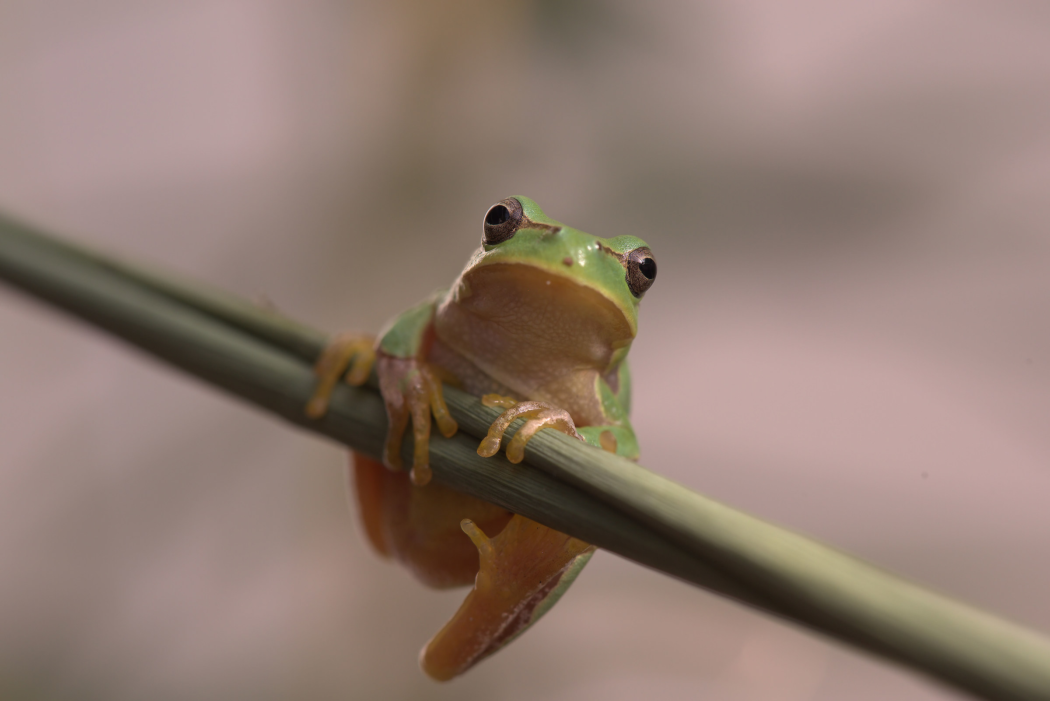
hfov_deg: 19.5
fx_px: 3063
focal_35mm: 105
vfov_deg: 13.0
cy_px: 350
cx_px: 525
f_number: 11
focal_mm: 105
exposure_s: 1/160
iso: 640
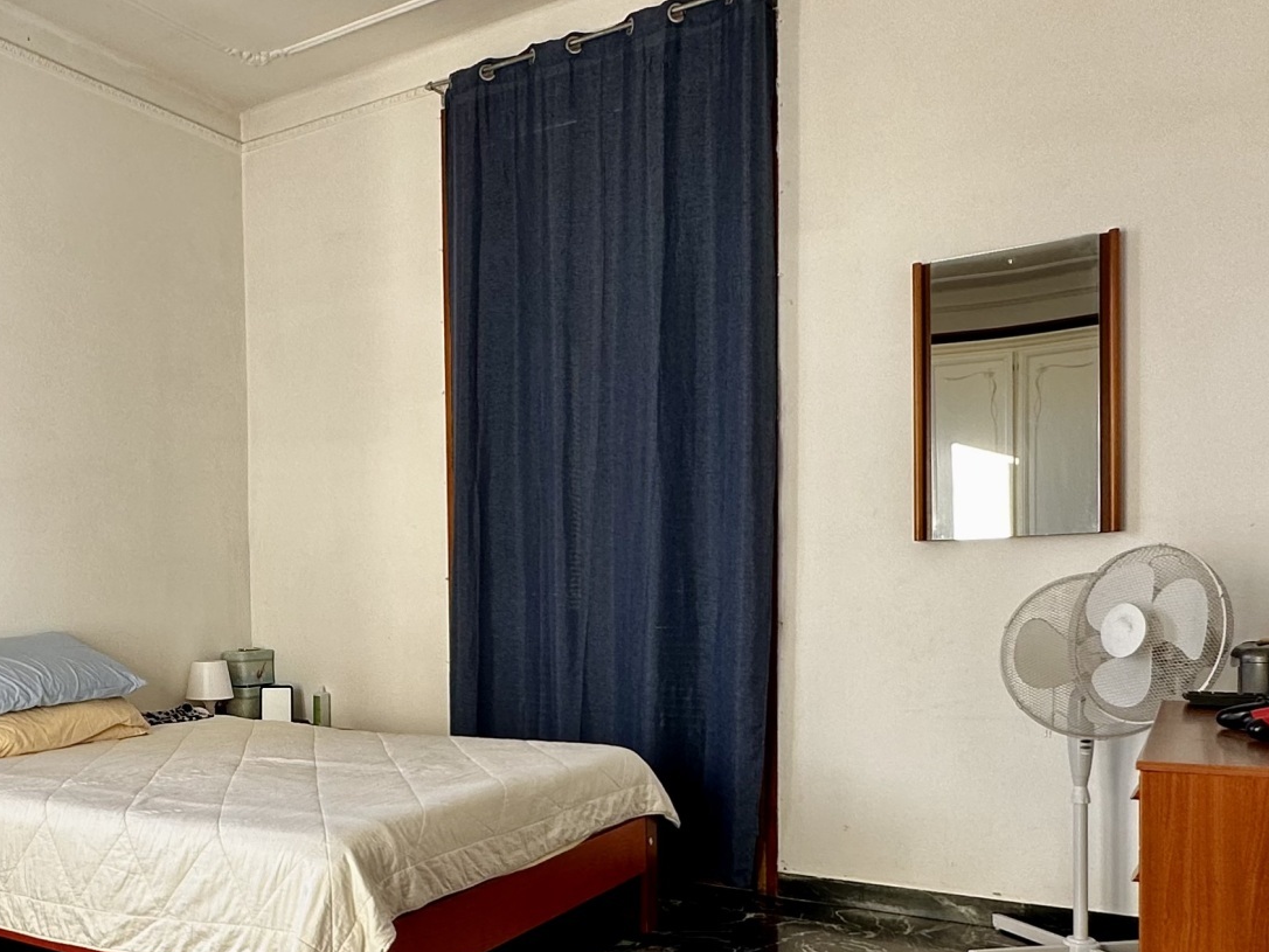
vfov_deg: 42.2
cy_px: 663
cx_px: 250
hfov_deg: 51.8
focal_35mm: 33
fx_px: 1210
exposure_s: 1/111
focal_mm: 2.22
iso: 40
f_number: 2.2
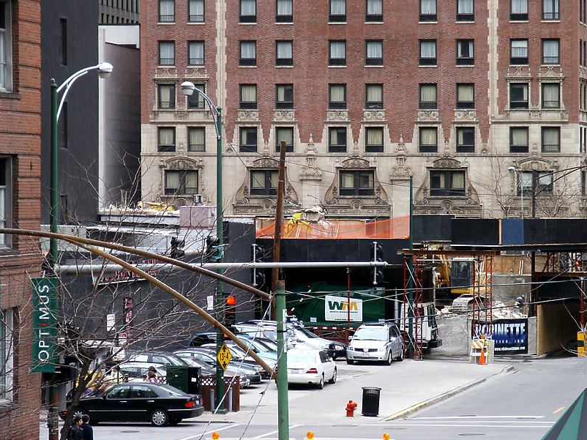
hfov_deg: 12.7
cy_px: 235
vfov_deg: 9.5
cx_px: 297
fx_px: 2645
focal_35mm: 156
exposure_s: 1/125
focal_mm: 28.23
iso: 80
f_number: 3.6
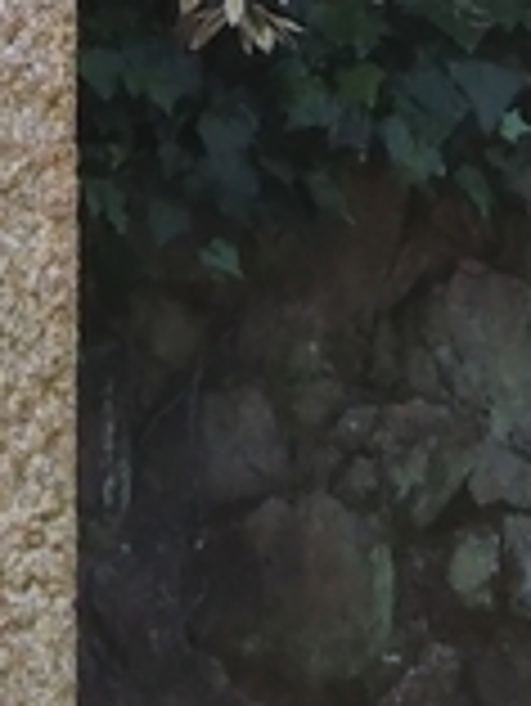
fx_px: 4677
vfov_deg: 7.9
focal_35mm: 229
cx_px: 310
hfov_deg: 6.5
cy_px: -1097
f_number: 2.2
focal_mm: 4
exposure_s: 1/144
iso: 20
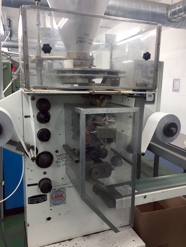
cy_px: 124
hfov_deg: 48.2
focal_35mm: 29
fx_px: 208
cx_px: 93
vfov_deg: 61.6
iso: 40
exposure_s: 1/33
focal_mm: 4.15
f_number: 2.2
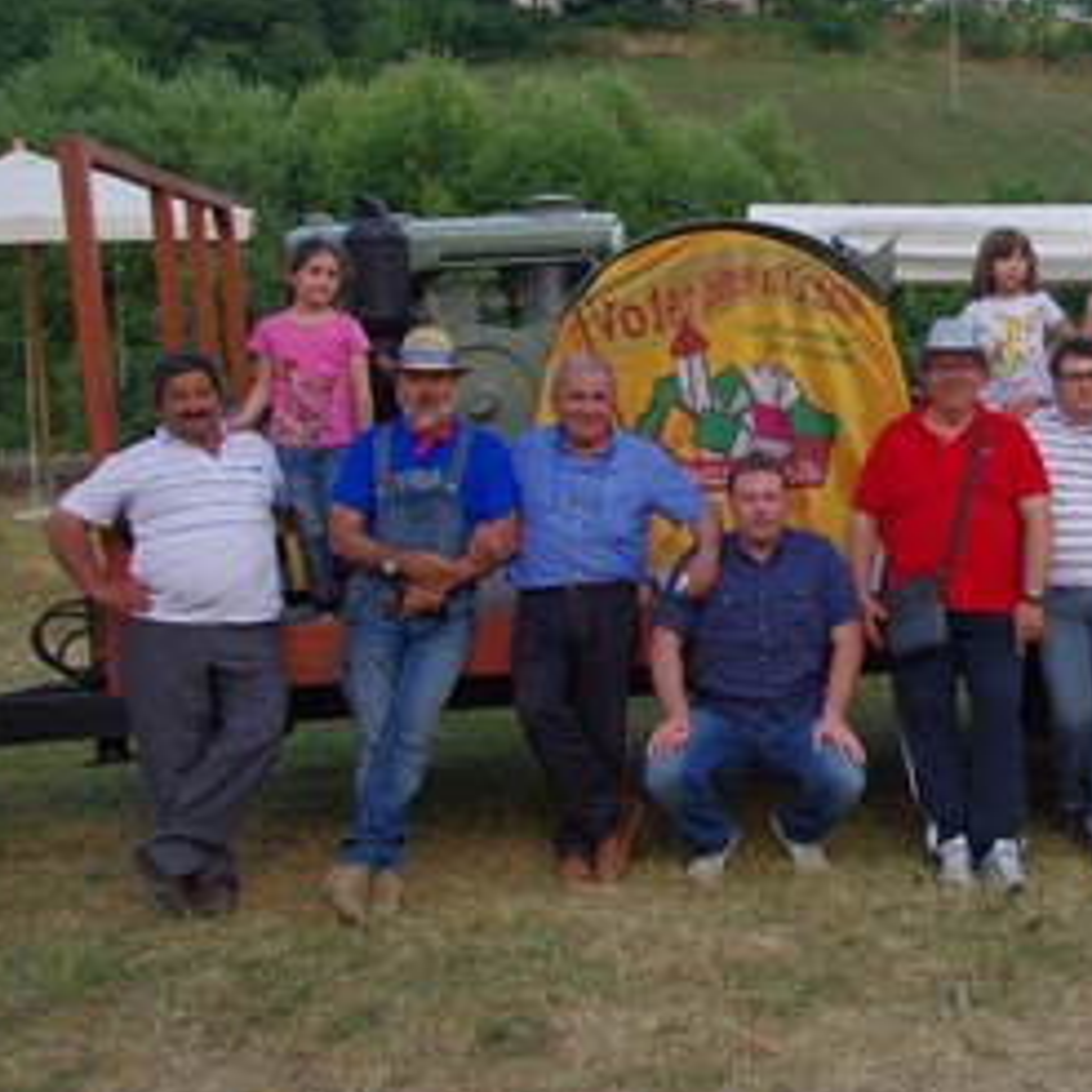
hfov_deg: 28.5
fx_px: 2034
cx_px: 1052
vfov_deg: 29.8
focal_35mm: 57
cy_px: 371
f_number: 6.3
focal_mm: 22
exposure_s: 1/200
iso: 400
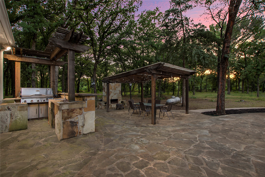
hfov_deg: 96.7
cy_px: 88
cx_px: 132
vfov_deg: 73.7
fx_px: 118
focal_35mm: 16
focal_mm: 11
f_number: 5.6
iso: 100
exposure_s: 1/5
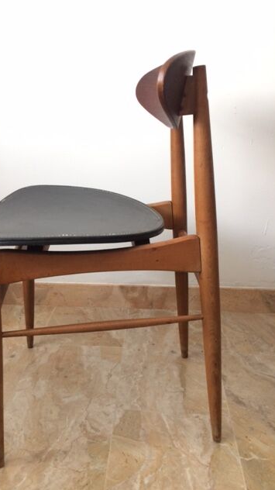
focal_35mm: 32
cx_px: 100
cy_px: 244
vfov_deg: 61.0
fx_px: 415
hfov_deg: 36.4
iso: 160
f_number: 2.2
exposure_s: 1/33
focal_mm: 4.15
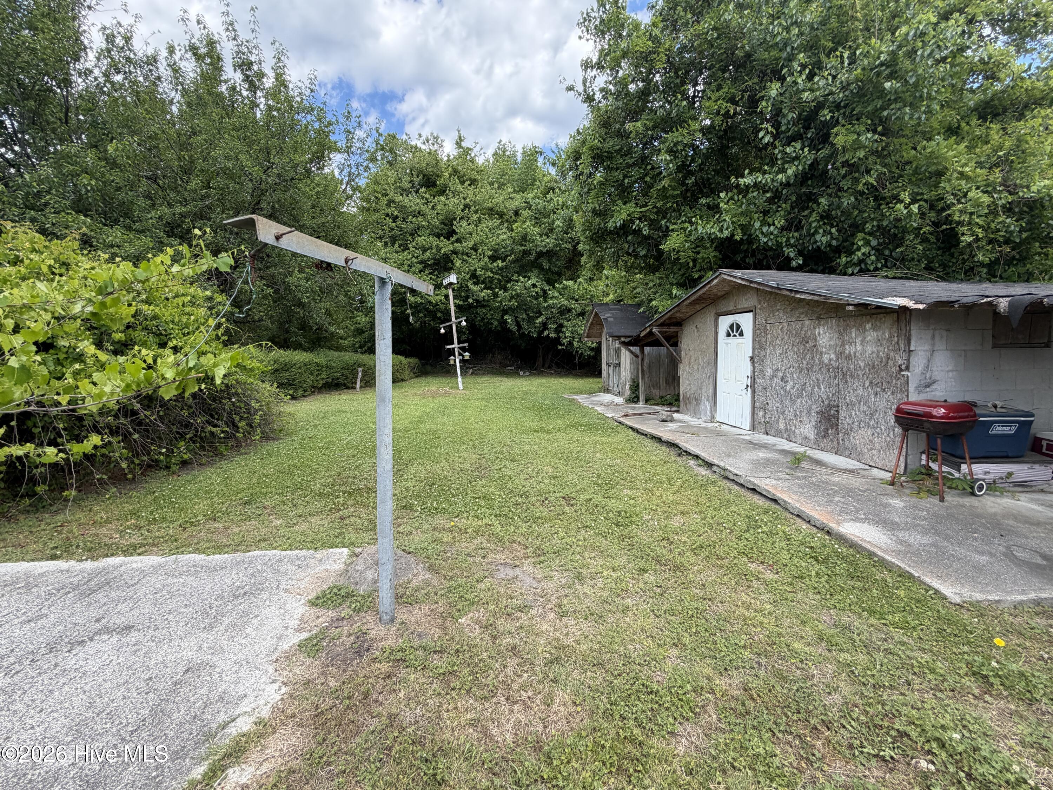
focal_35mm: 14
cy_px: 395
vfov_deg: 85.7
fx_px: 426
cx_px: 526
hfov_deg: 102.1
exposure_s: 1/502
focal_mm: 2.22
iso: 64
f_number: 2.2
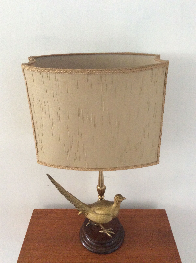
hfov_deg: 44.1
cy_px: 132
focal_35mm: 32
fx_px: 242
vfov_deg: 56.9
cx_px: 98
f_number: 2.4
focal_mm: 3.3
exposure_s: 1/20
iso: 250
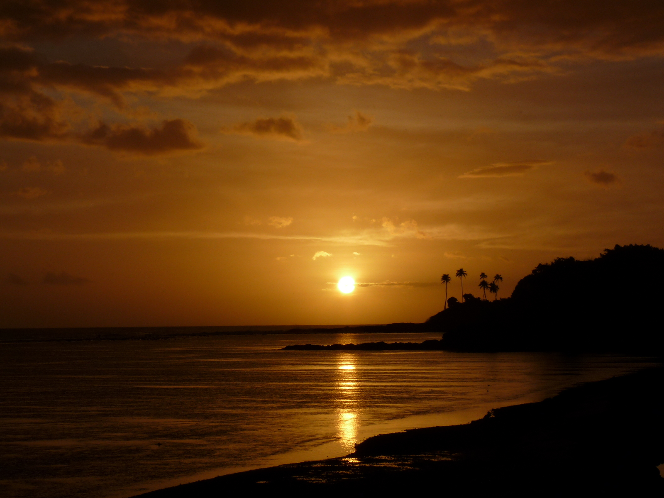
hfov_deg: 23.3
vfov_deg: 17.6
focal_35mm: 84
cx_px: 332
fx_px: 1611
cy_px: 249
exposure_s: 1/1000
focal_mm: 14.9
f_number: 8
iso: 100
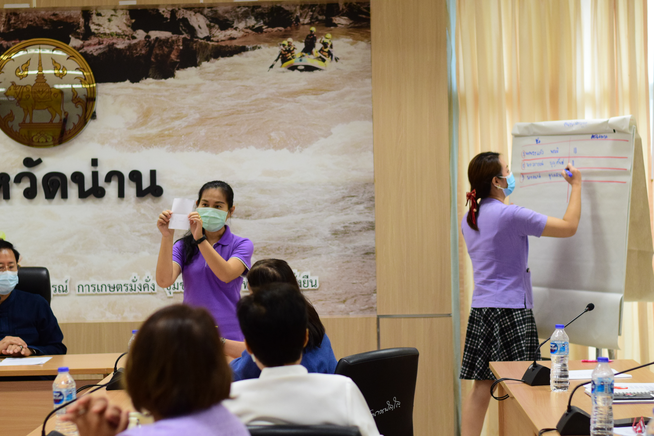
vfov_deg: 18.2
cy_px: 218
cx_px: 327
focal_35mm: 75
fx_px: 1363
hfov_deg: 27.0
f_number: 2.8
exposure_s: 1/640
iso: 2000
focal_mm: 50
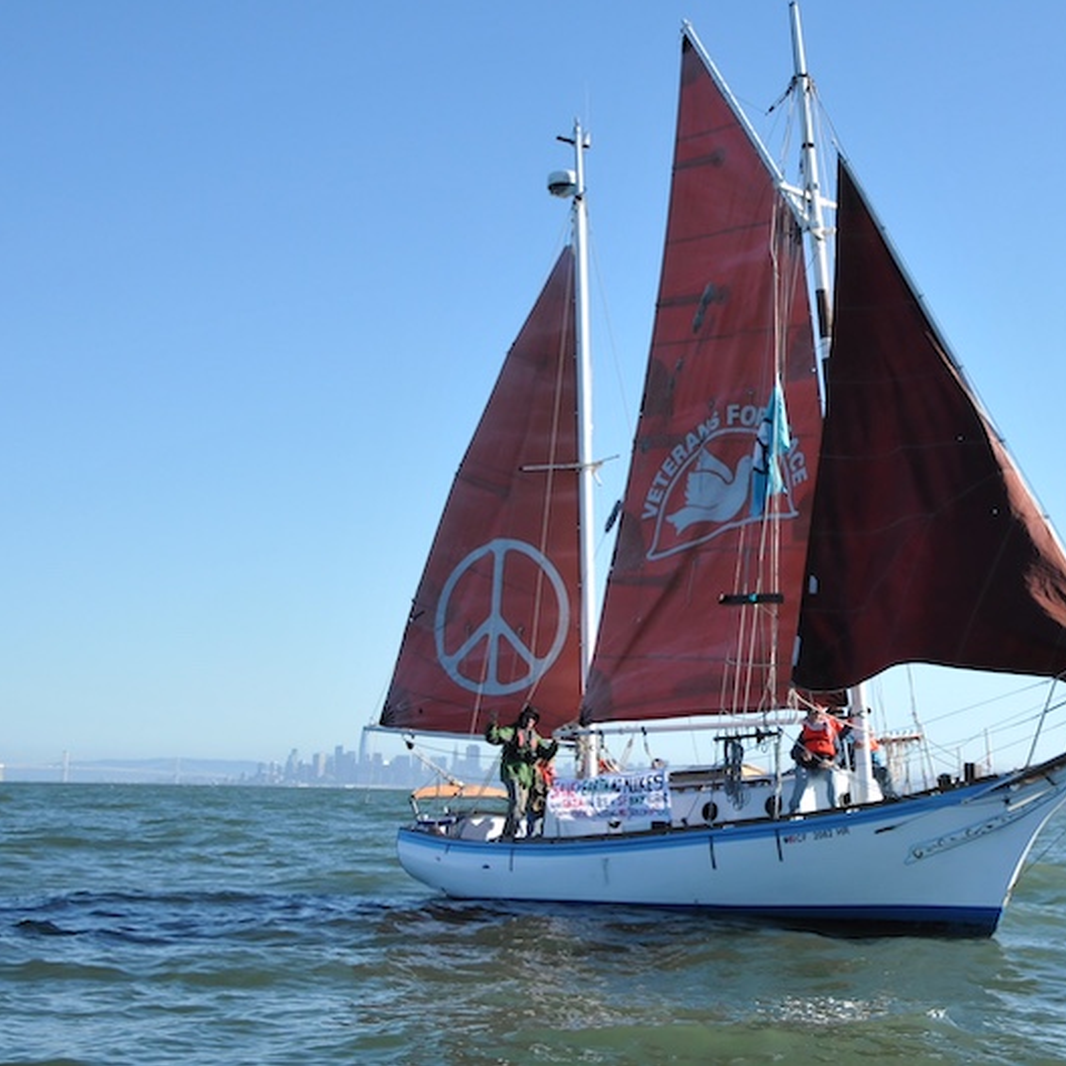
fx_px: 1881
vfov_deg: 31.6
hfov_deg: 31.2
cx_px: 773
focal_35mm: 54
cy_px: 532
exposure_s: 1/640
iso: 800
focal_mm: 28
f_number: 13
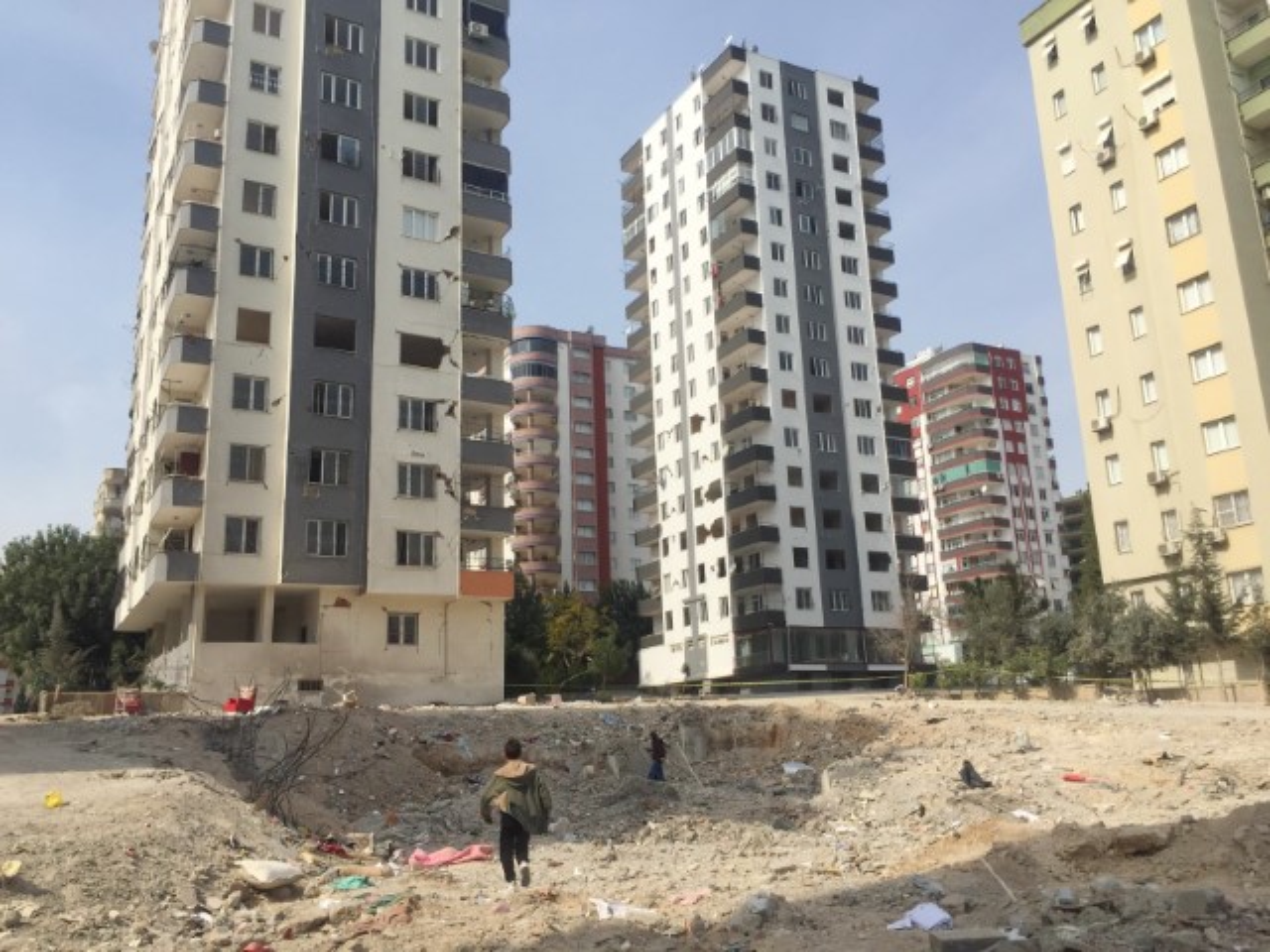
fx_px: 1064
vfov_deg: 48.2
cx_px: 635
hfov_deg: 61.7
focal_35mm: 29
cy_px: 476
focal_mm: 4.15
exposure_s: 1/2198
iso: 32
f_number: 2.2
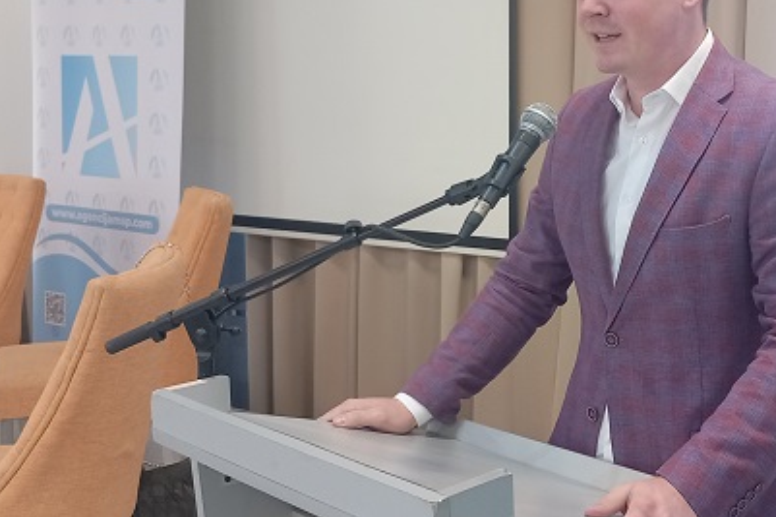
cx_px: 610
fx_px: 1207
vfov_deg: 24.1
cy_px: 201
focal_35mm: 56
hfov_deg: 34.7
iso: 250
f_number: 1.8
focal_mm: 4
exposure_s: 1/33.3
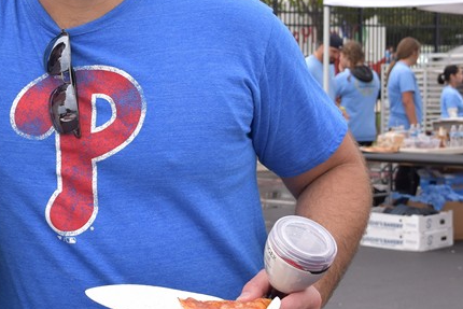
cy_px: 87
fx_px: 1301
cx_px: 5
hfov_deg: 19.6
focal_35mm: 101
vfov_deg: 13.5
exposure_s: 1/250
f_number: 8
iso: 320
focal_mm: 29
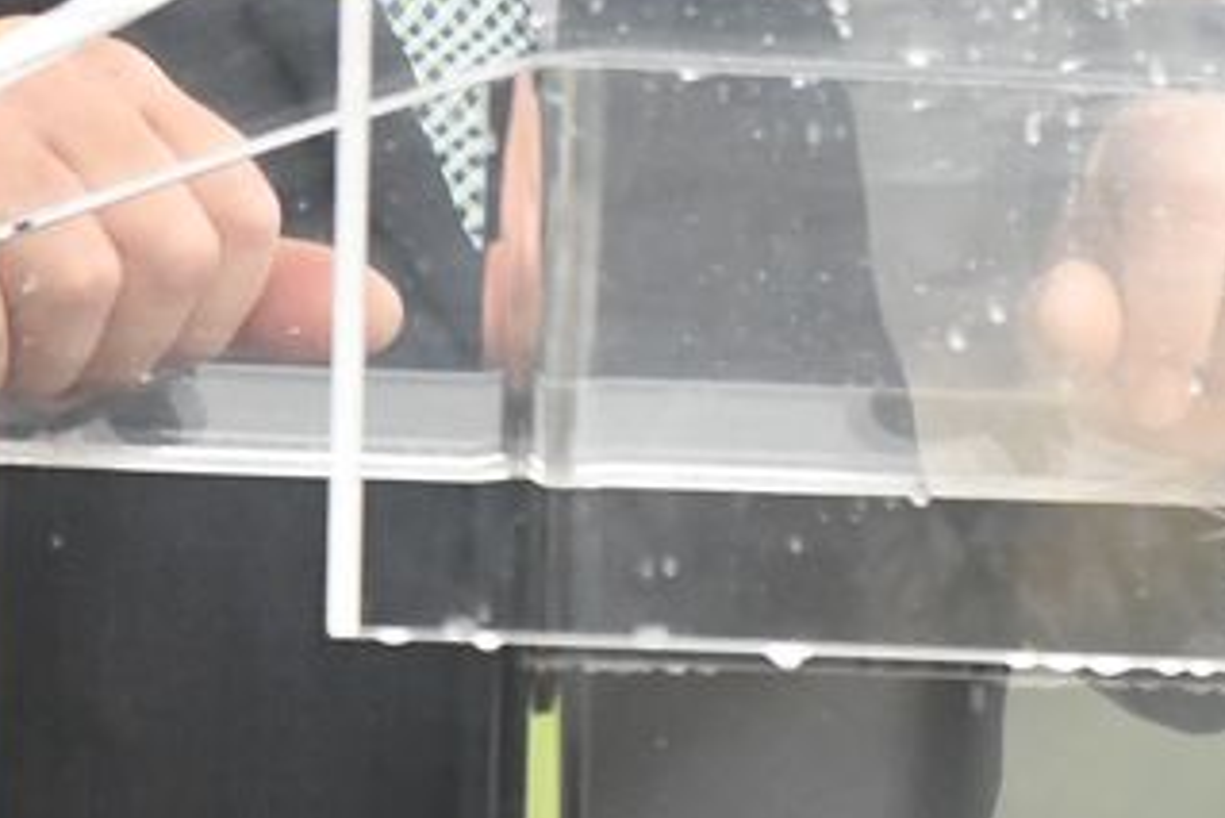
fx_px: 39148
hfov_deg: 1.8
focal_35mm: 1150
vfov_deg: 1.2
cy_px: -954
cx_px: 192
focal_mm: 175
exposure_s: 1/1000
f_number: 4
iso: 3200
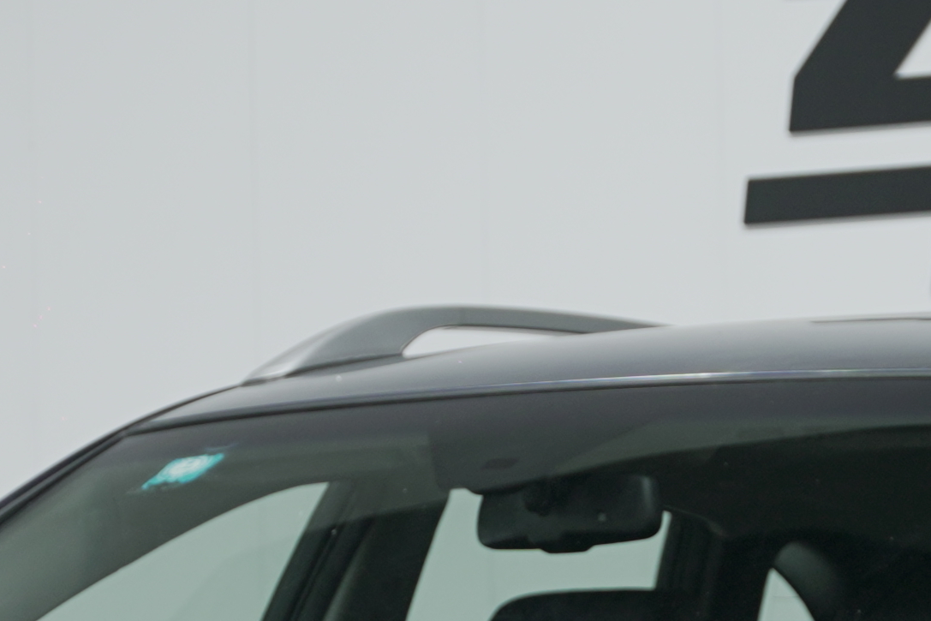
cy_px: 878
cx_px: 720
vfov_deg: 4.9
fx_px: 7181
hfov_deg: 7.4
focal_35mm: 278
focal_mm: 50.3
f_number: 3.2
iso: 400
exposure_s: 1/100
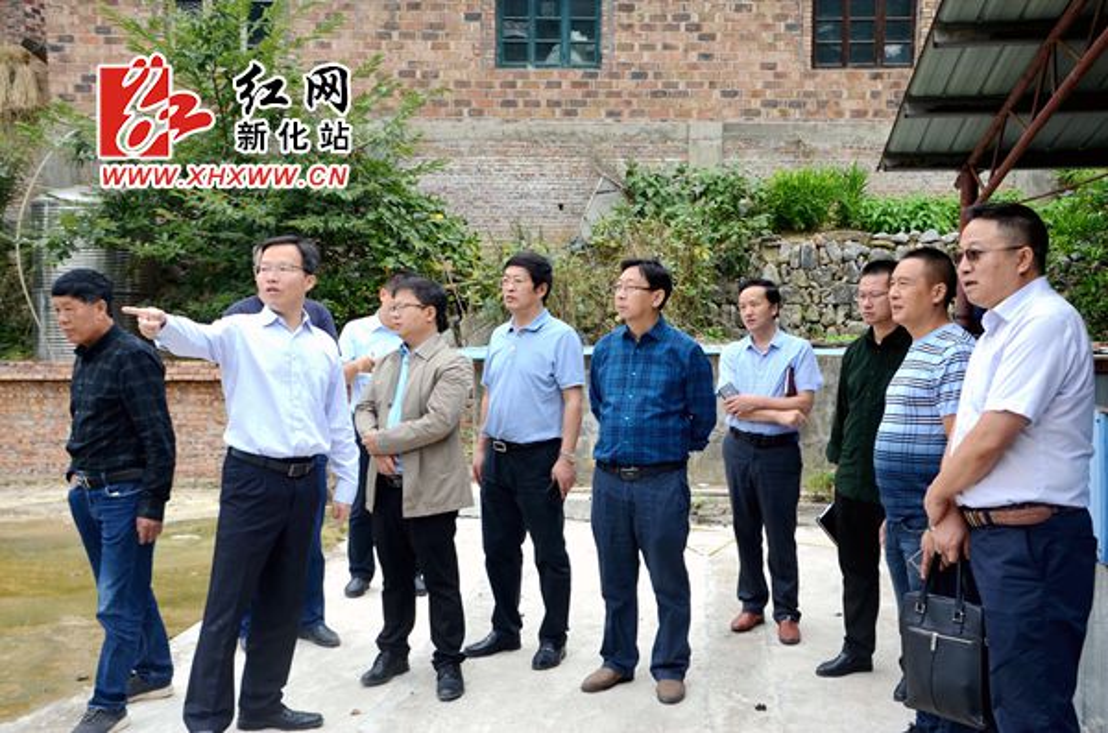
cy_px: 366
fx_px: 1197
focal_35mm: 39
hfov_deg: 49.7
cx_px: 554
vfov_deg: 34.0
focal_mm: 26
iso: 200
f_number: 6.3
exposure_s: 1/160
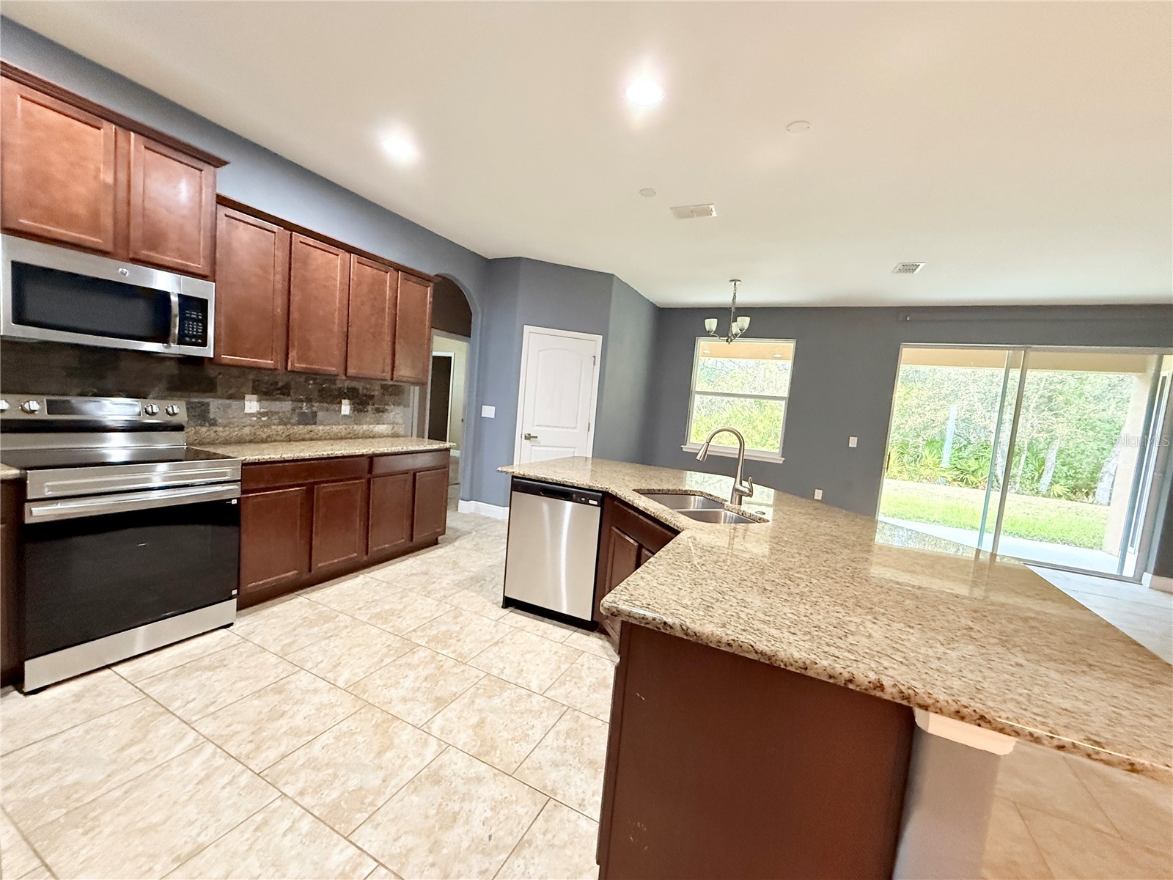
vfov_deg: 85.7
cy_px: 440
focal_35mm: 14
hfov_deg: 102.1
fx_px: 474
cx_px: 586
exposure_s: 1/60
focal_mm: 2.22
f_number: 2.2
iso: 800
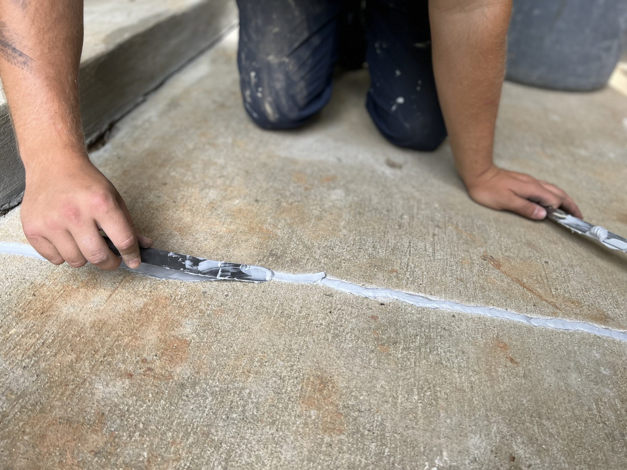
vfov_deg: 53.1
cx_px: 314
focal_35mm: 26
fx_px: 471
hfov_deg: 67.3
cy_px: 235
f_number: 1.5
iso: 40
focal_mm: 5.7
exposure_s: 1/253
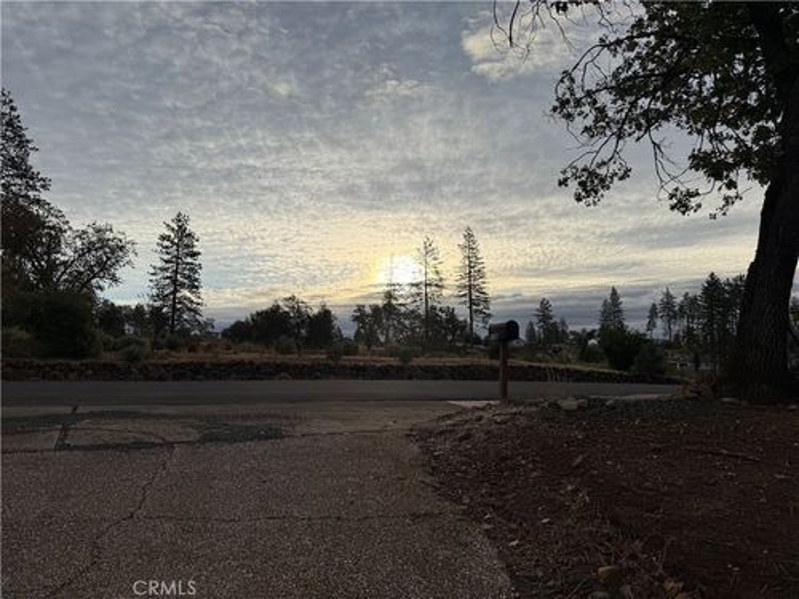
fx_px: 554
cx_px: 400
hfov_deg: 71.6
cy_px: 300
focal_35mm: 24
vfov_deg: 56.8
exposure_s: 1/9091
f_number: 1.78
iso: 80
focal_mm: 6.76
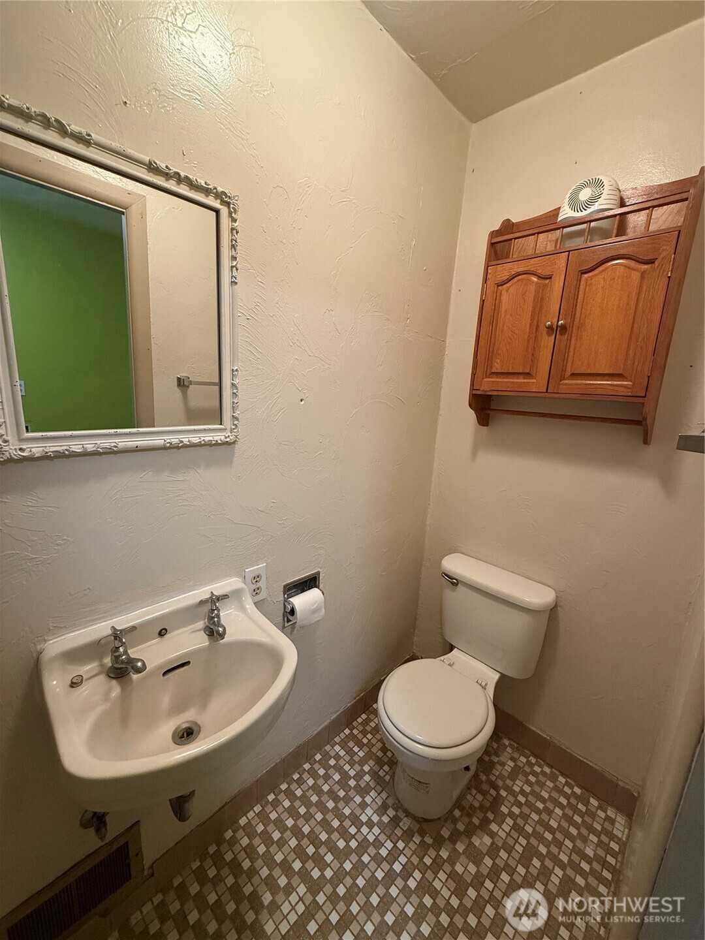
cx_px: 352
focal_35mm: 14
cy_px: 470
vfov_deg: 102.1
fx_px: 380
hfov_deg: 85.7
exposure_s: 1/60
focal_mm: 2.22
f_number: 2.2
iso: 250
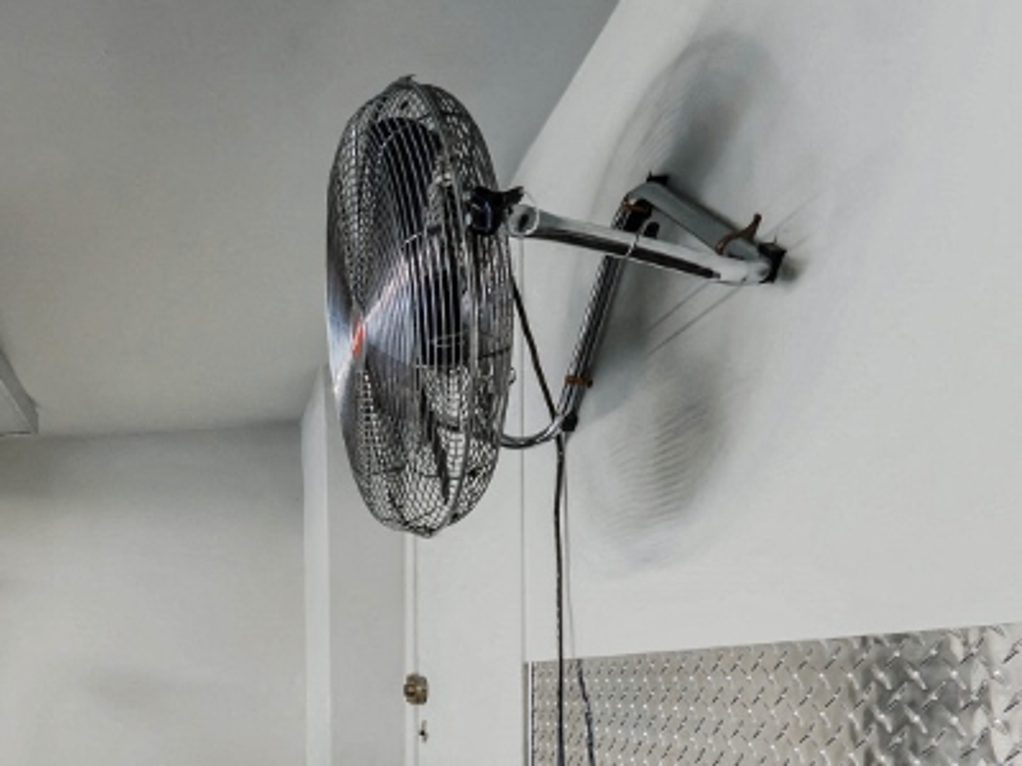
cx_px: 54
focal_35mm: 28
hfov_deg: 53.2
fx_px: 827
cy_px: 712
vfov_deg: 44.5
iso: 200
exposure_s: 3.2
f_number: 9
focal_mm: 7
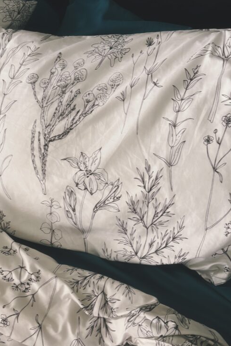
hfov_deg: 31.3
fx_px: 405
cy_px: 214
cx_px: 56
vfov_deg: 46.0
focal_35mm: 42
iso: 320
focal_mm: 5.96
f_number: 1.6
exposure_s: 1/60
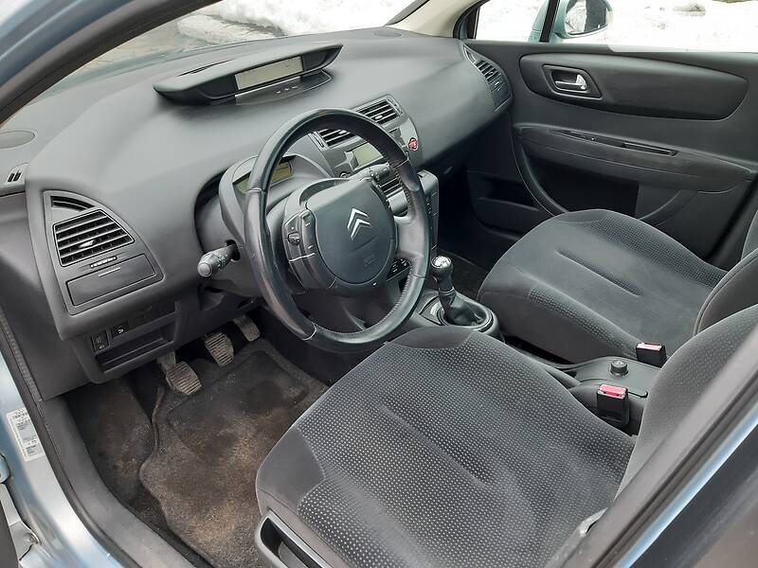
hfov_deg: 65.3
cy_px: 284
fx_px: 591
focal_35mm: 27
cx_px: 379
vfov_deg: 51.4
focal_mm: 3.9
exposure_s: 1/50
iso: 80
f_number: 1.7
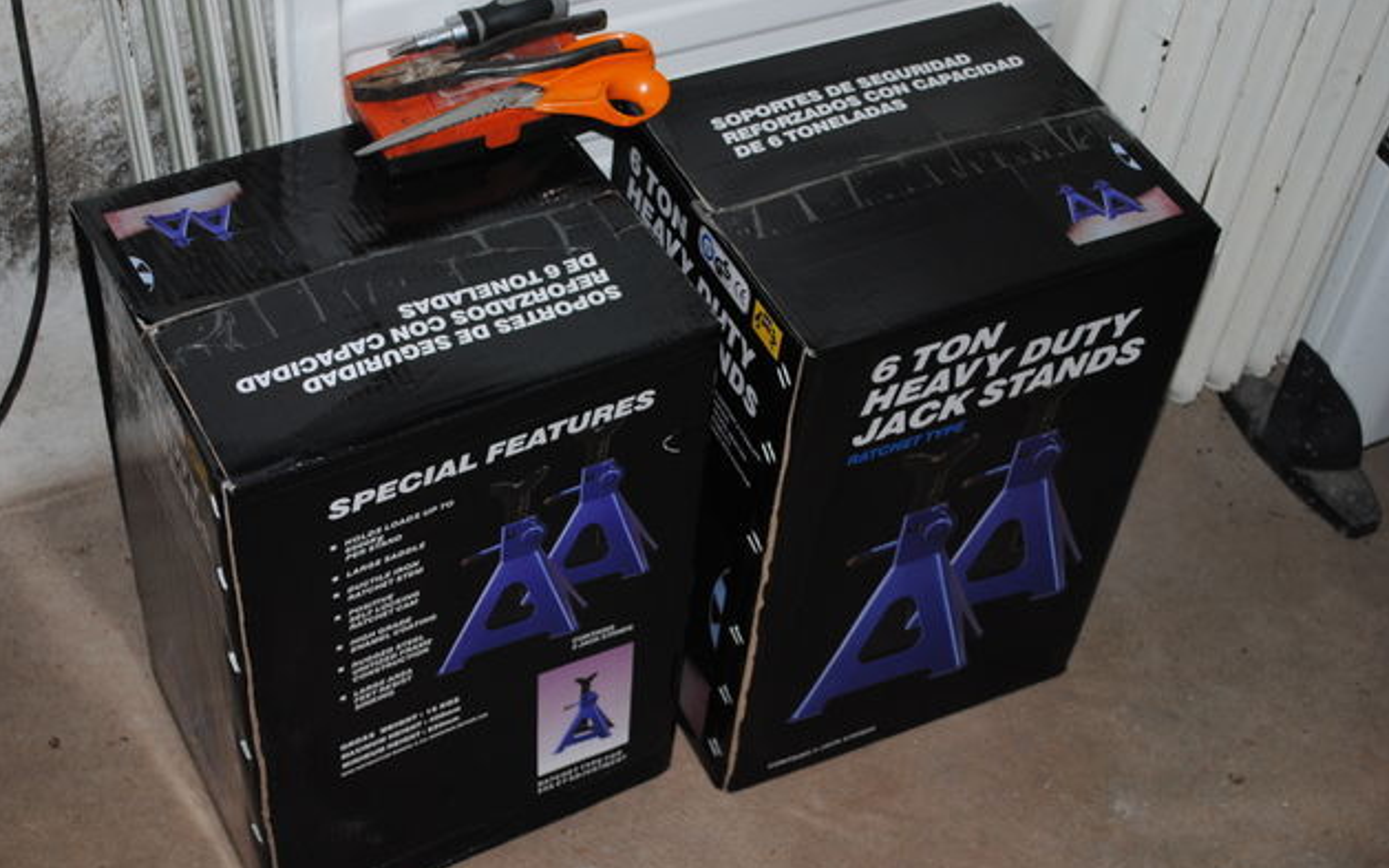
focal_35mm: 55
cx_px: 685
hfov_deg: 37.2
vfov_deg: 23.7
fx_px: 2064
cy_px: 466
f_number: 5
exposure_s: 1/60
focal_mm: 35
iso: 200
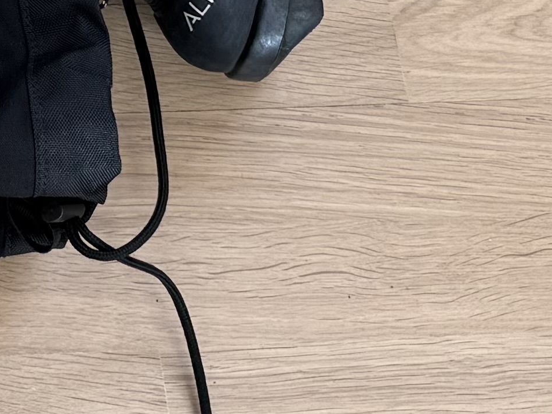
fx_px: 2296
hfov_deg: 12.4
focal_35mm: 144
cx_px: -481
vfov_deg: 9.2
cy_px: -598
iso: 64
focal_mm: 6.76
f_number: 1.78
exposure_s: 1/121
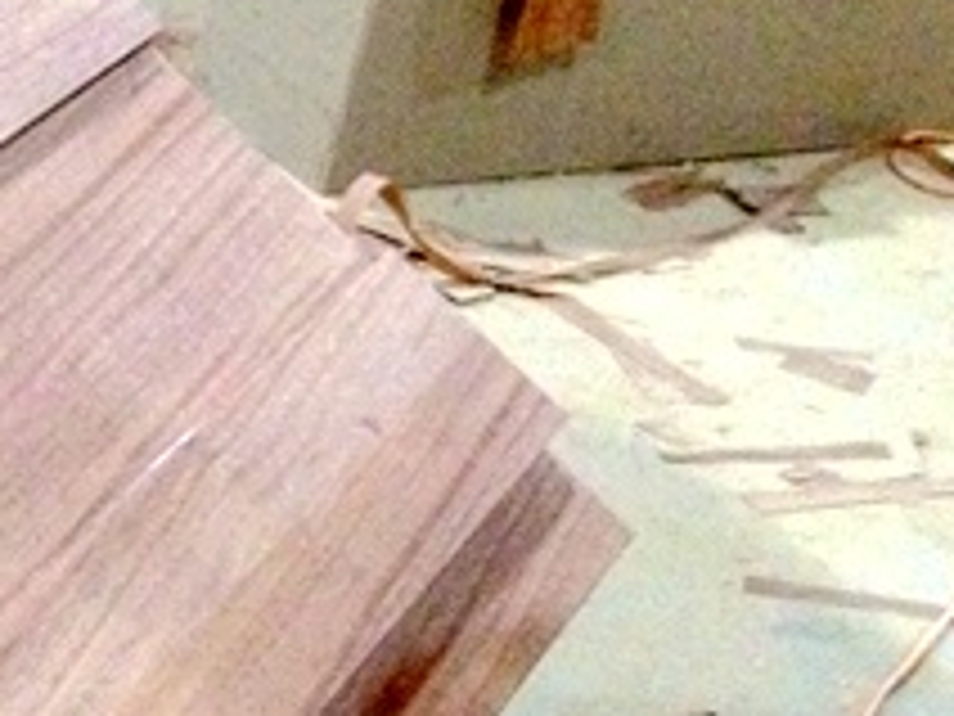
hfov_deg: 14.3
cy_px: 696
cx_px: -688
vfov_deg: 11.8
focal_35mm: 124
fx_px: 3417
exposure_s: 1/15
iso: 640
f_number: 2.4
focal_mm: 4.28
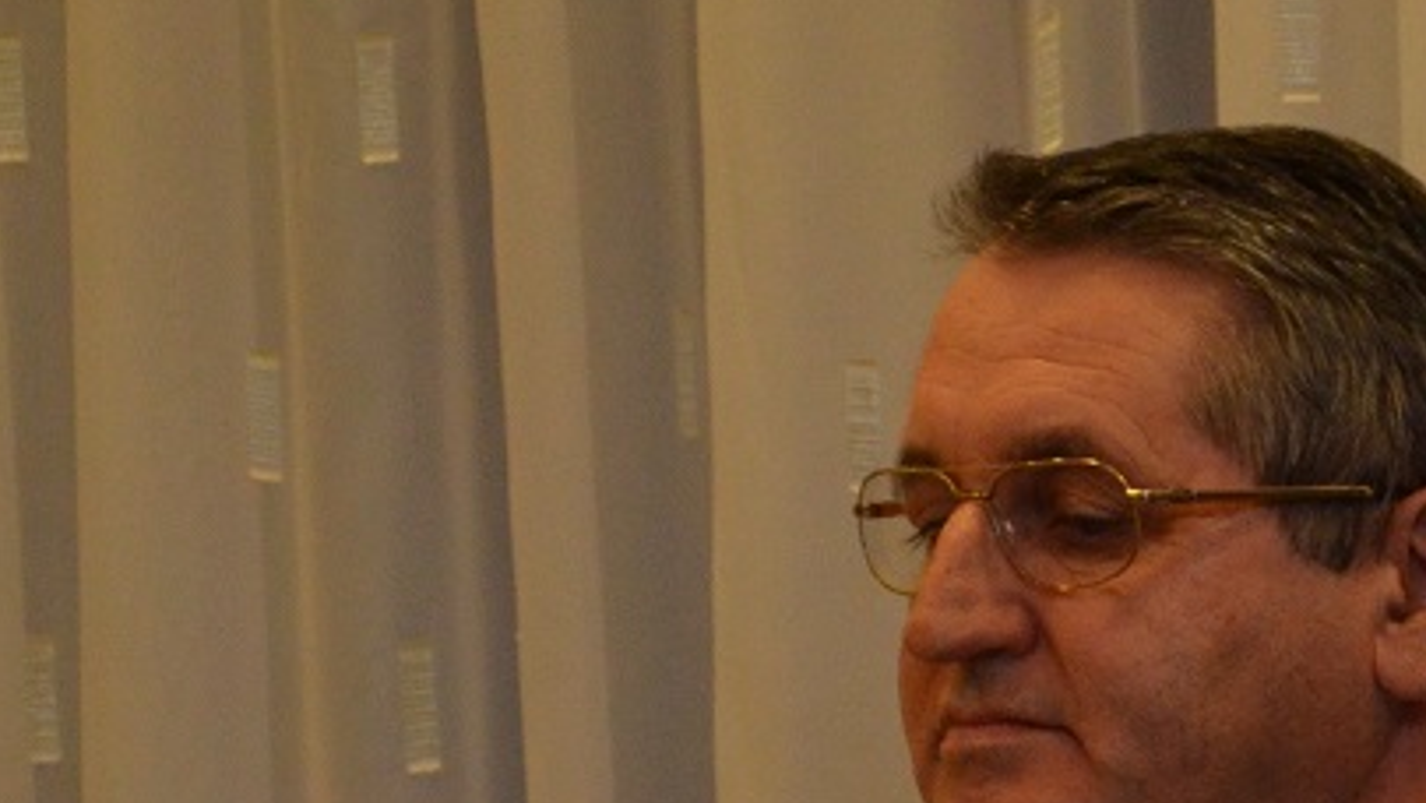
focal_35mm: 325
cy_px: 1148
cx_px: 1796
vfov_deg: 3.7
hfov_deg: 6.6
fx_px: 12291
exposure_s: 1/160
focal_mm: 70
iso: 1600
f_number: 6.3
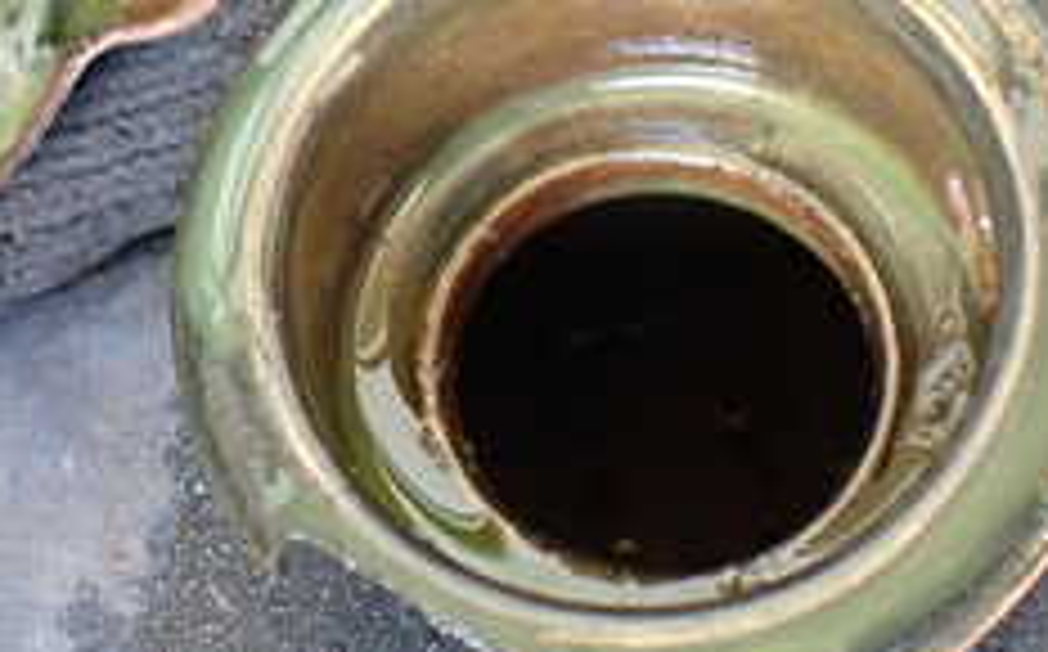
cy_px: -67
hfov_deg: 24.7
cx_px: 157
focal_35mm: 82
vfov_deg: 15.4
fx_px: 2339
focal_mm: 5.4
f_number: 2.3
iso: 800
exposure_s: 1/50
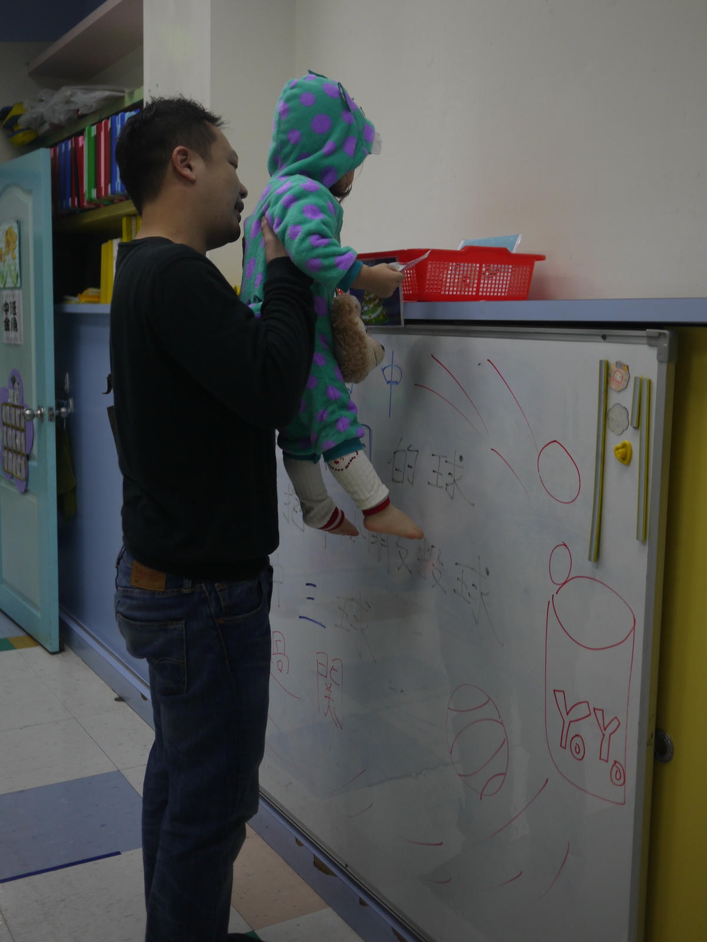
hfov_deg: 36.0
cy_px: 471
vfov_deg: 46.8
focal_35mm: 40
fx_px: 1089
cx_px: 354
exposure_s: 1/250
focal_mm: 20
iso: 160
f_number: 1.7
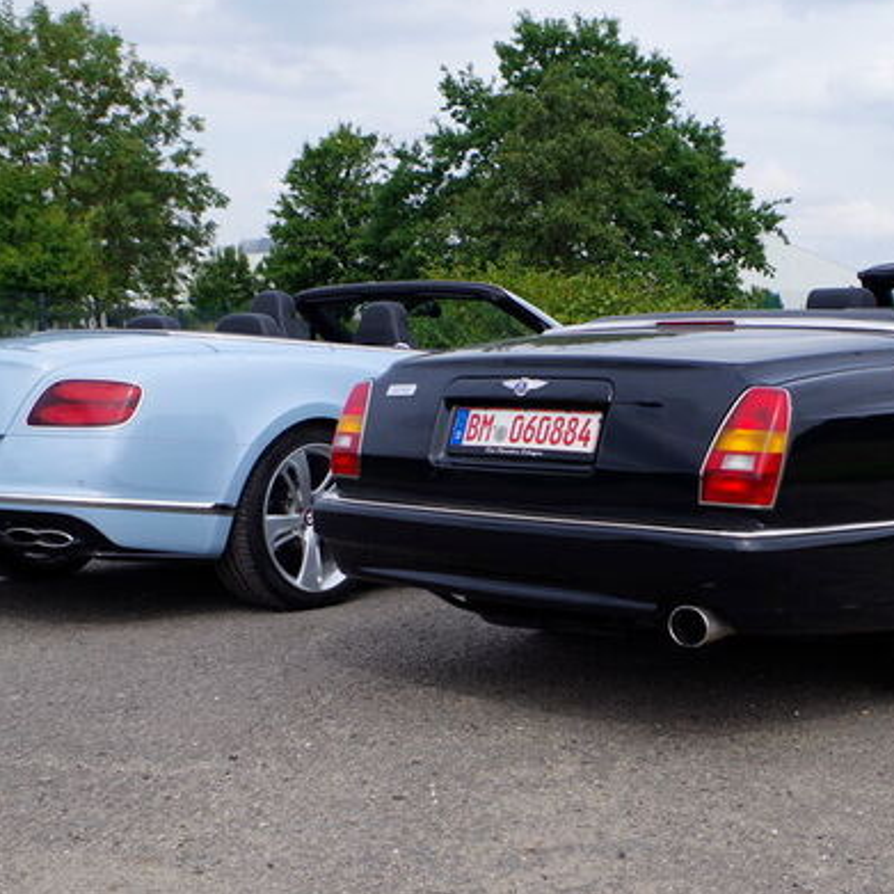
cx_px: 617
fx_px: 1519
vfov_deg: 32.6
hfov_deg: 32.4
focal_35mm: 52
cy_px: 556
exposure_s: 1/200
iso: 100
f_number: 7.1
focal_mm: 20
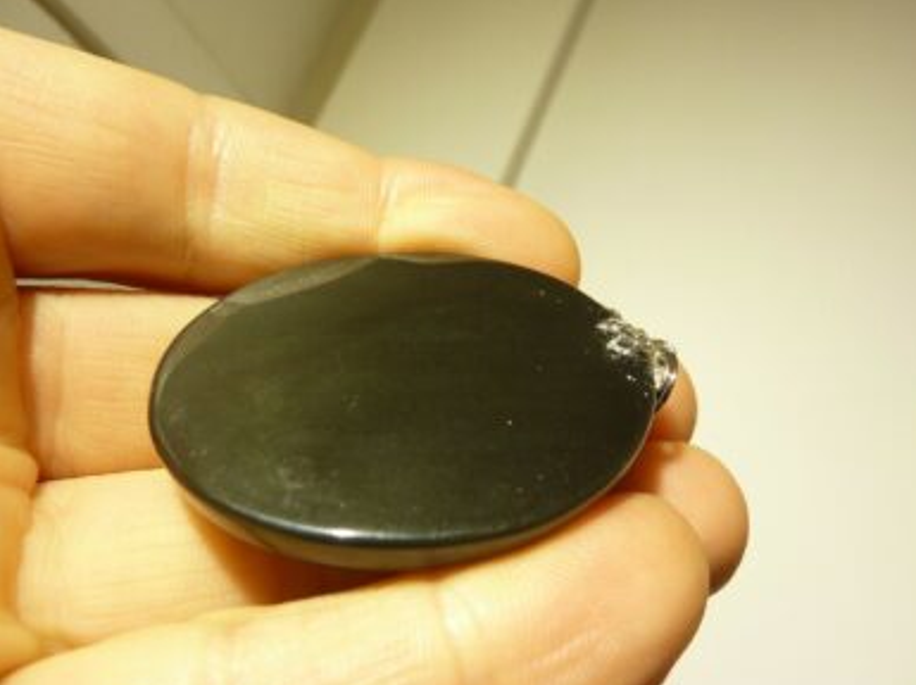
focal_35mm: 26
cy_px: 350
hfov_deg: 67.3
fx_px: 687
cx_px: 473
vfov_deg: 53.0
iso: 80
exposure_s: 1/60
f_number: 3.3
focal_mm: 4.1
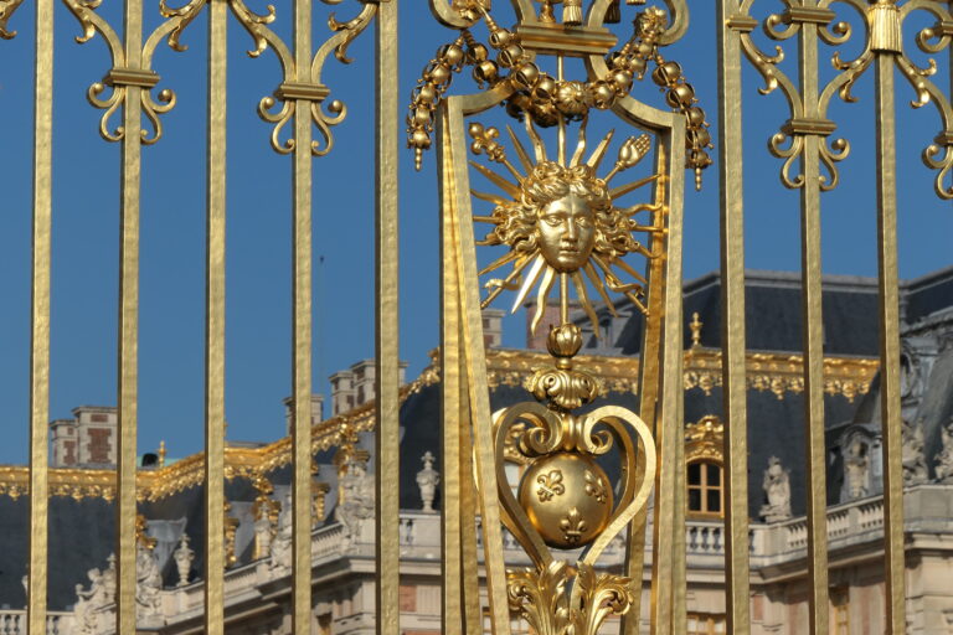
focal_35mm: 153
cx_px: 476
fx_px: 4050
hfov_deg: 13.4
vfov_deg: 9.0
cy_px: 318
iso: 200
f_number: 8
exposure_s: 1/1300
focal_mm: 55.9
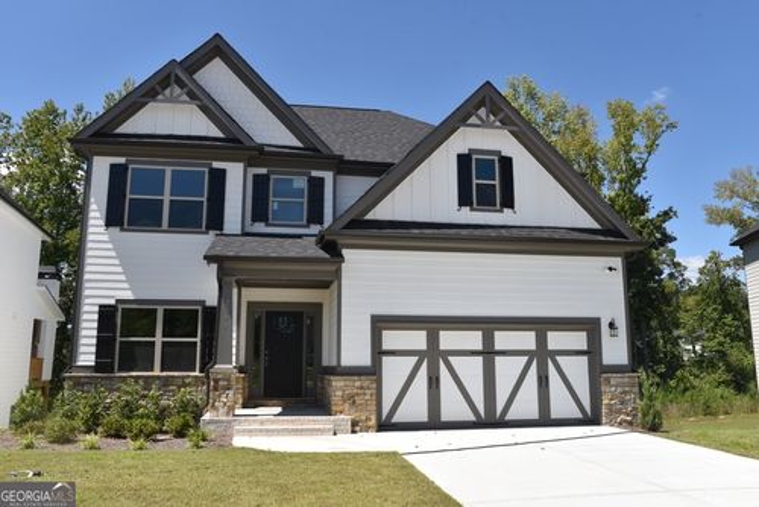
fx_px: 612
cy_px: 254
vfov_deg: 45.0
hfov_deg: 63.6
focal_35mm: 29
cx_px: 380
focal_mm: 29
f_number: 10
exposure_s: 1/400
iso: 200
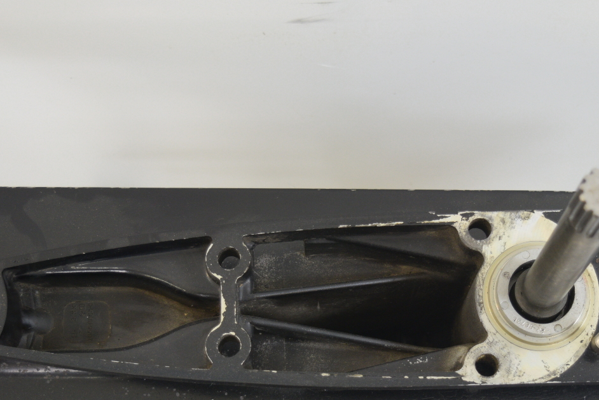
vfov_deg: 18.4
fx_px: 1229
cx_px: 359
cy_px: 286
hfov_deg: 27.3
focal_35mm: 74
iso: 400
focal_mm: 29
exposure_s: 1/80
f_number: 4.5
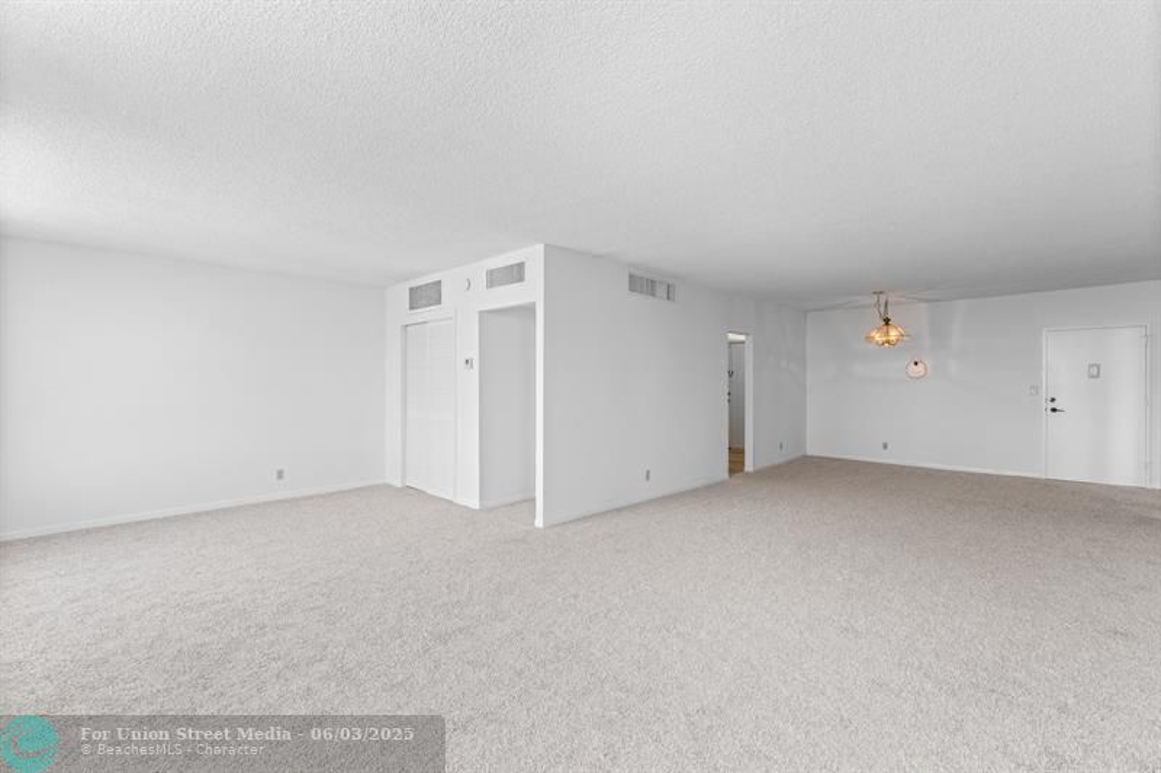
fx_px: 519
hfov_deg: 96.4
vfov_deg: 73.4
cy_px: 386
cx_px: 580
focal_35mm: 16
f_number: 8
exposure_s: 1/5
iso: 200
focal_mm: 16.1
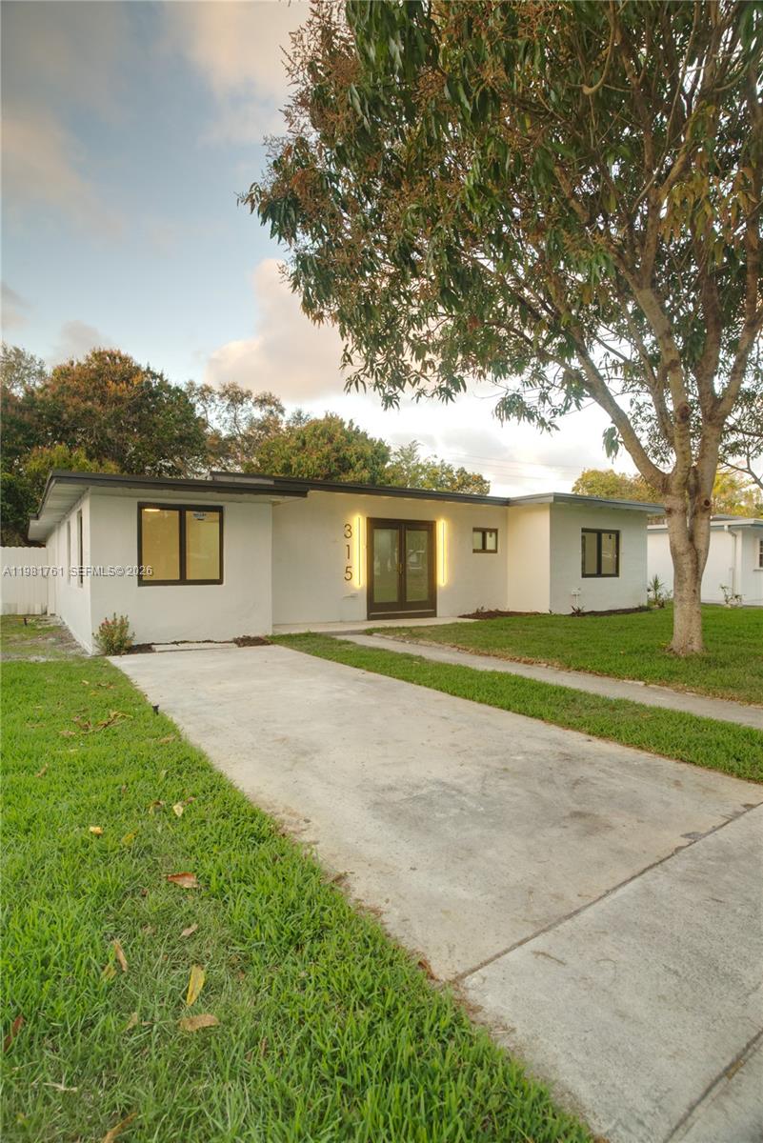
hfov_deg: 70.5
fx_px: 540
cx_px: 382
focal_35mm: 17
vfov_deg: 93.3
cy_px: 572
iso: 6400
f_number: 8
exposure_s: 1/60
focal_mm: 17
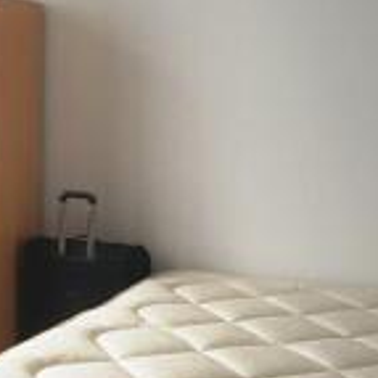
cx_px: -45
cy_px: 157
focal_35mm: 68
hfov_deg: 23.7
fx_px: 840
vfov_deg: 25.3
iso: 100
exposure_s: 1/60
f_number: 4
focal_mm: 16
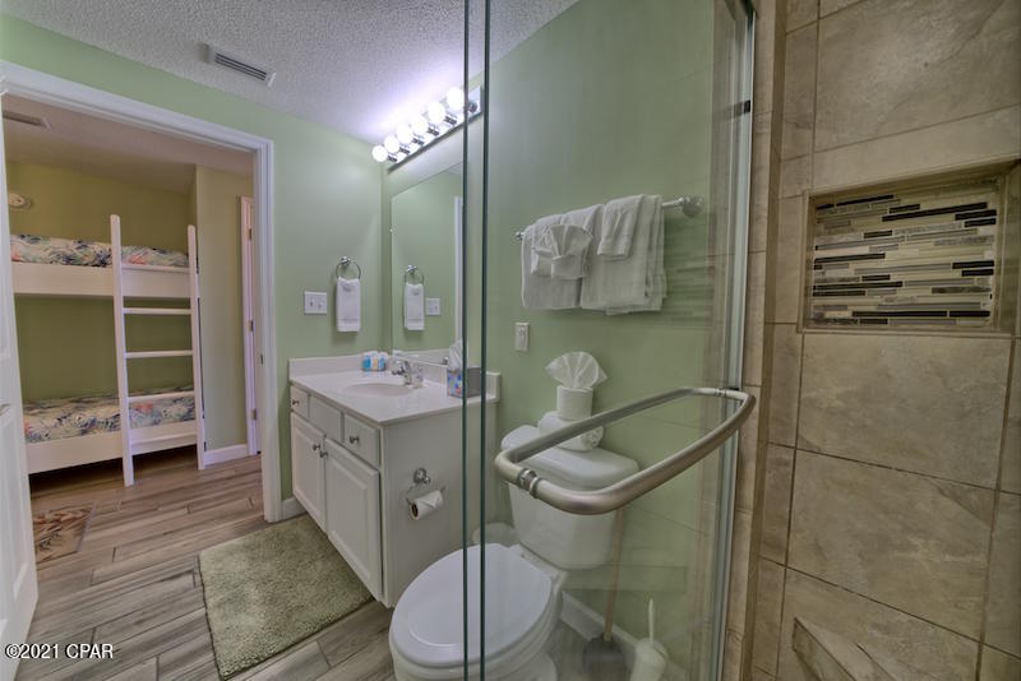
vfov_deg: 90.1
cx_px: 510
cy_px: 340
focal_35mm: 12
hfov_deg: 112.6
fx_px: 340
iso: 200
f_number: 19
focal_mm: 12
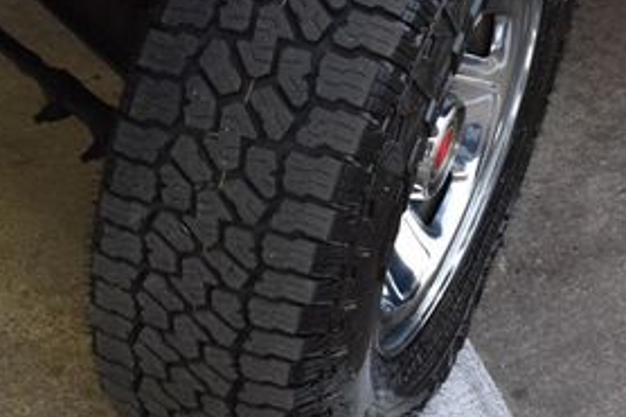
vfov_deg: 14.7
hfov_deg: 21.8
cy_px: 178
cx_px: 399
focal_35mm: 93
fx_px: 1619
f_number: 6.3
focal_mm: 27
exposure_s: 1/15
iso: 1600
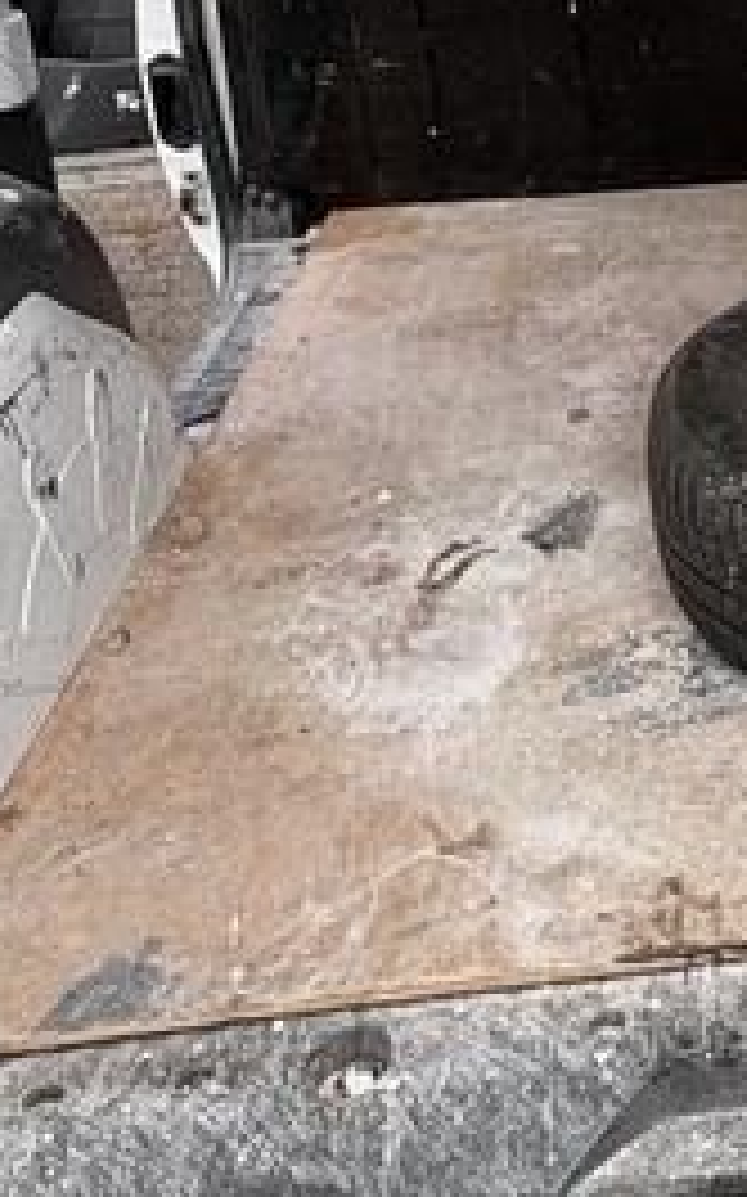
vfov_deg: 37.7
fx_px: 1630
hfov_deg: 23.9
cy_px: 122
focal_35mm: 50
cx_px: 850
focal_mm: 2.22
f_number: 2.2
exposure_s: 1/140
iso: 64
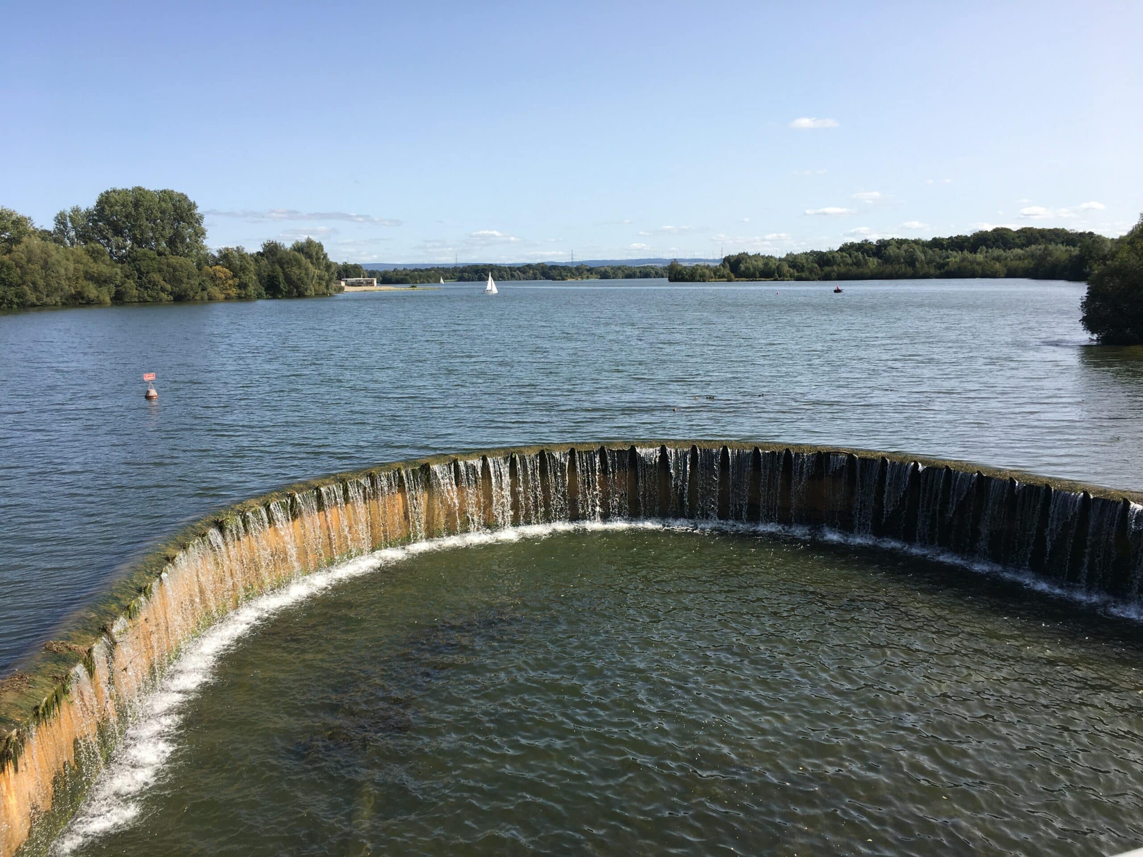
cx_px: 572
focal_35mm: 29
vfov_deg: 48.2
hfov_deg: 61.7
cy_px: 428
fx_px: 958
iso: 25
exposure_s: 1/927
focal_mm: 4.15
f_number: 2.2
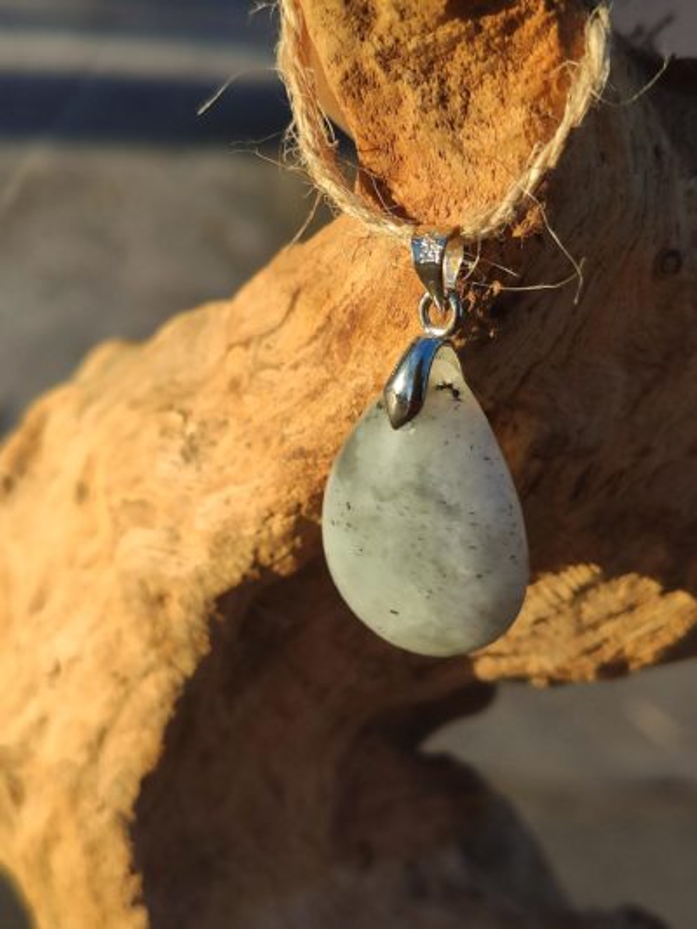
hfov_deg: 53.1
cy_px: 464
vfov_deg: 67.3
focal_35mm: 26
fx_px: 698
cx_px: 348
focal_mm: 4.77
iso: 112
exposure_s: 1/844
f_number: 1.75
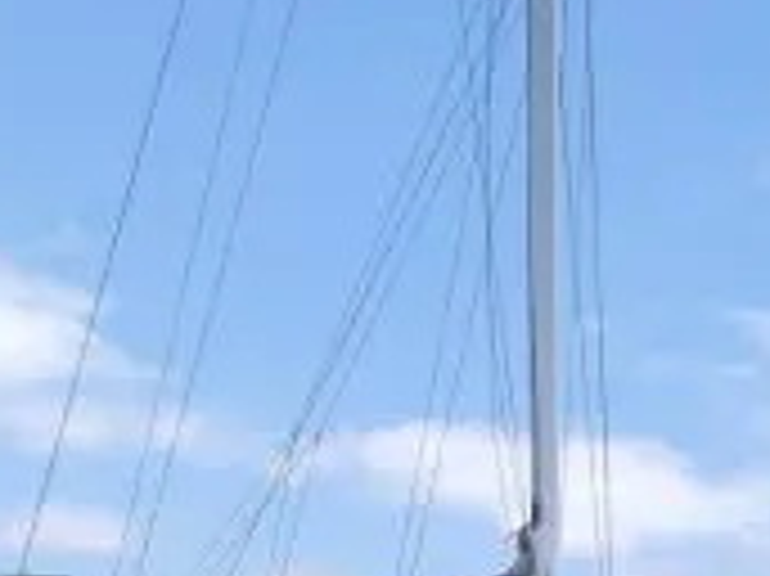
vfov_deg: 9.0
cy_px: 302
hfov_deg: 11.9
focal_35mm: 164
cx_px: 734
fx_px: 3645
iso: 80
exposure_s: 1/2326
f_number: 2.4
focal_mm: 4.28
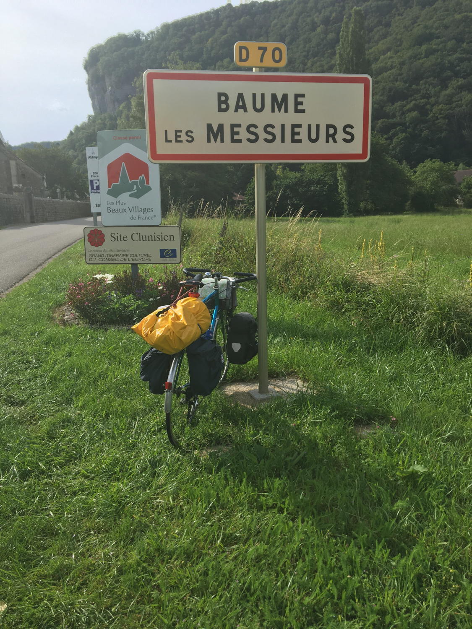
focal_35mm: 29
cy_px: 314
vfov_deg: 61.7
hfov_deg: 48.2
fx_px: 527
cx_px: 236
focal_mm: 4.15
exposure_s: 1/916
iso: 25
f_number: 2.2
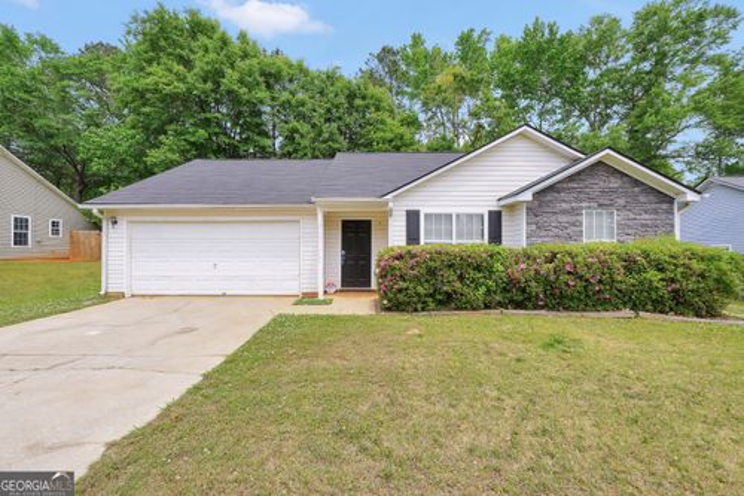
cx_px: 372
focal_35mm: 15
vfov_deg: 77.3
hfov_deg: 100.4
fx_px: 310
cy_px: 248
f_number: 9
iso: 100
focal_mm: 10
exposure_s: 1/125
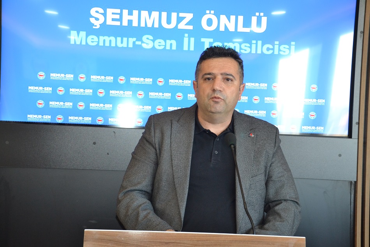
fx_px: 771
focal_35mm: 75
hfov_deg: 27.0
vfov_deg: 18.2
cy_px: 124
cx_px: 185
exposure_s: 1/60
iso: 1400
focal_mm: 50
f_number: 4.8
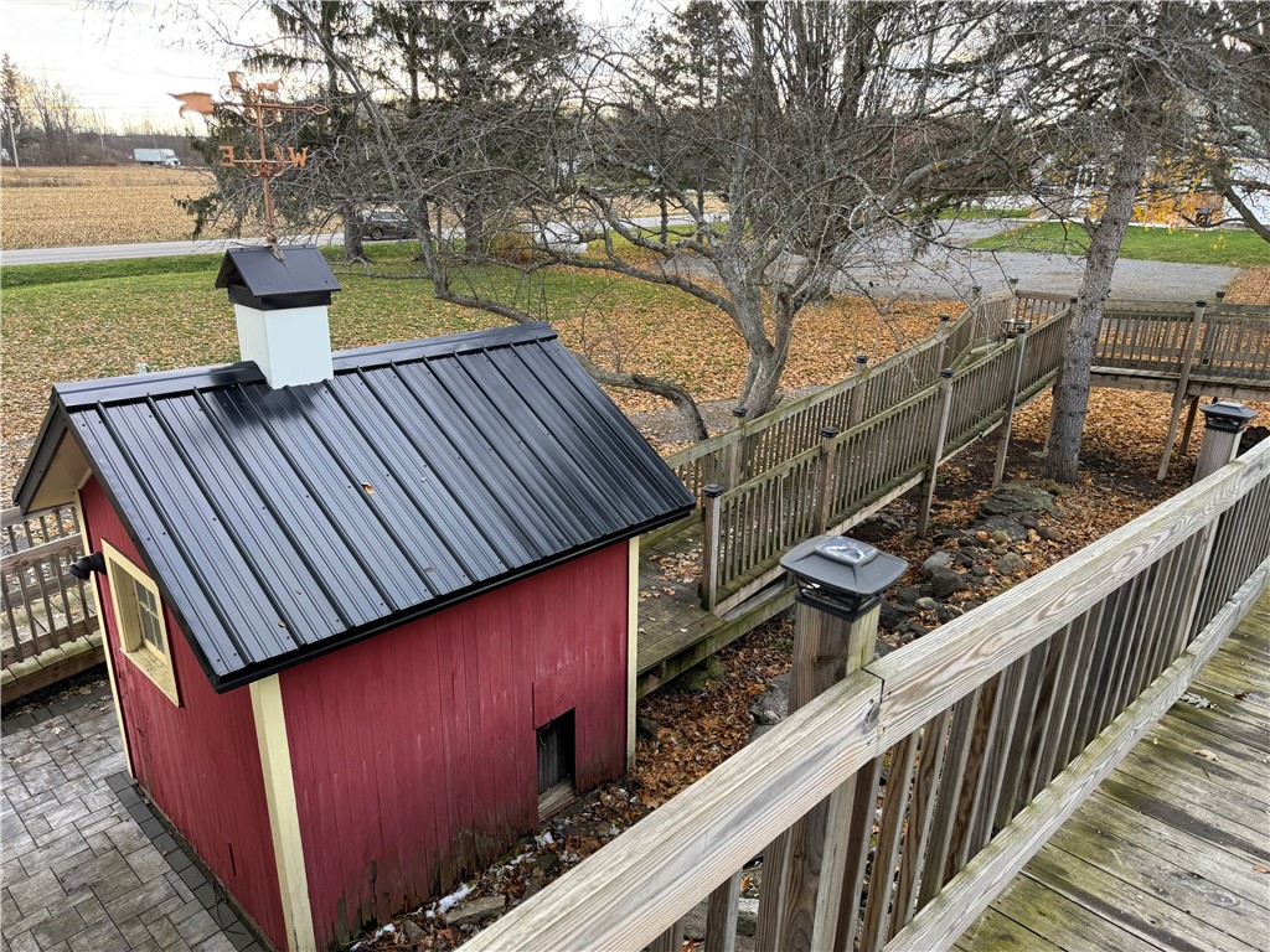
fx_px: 881
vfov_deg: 56.8
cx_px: 635
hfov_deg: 71.6
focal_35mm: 24
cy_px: 476
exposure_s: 1/183
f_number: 1.78
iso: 64
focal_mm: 6.76
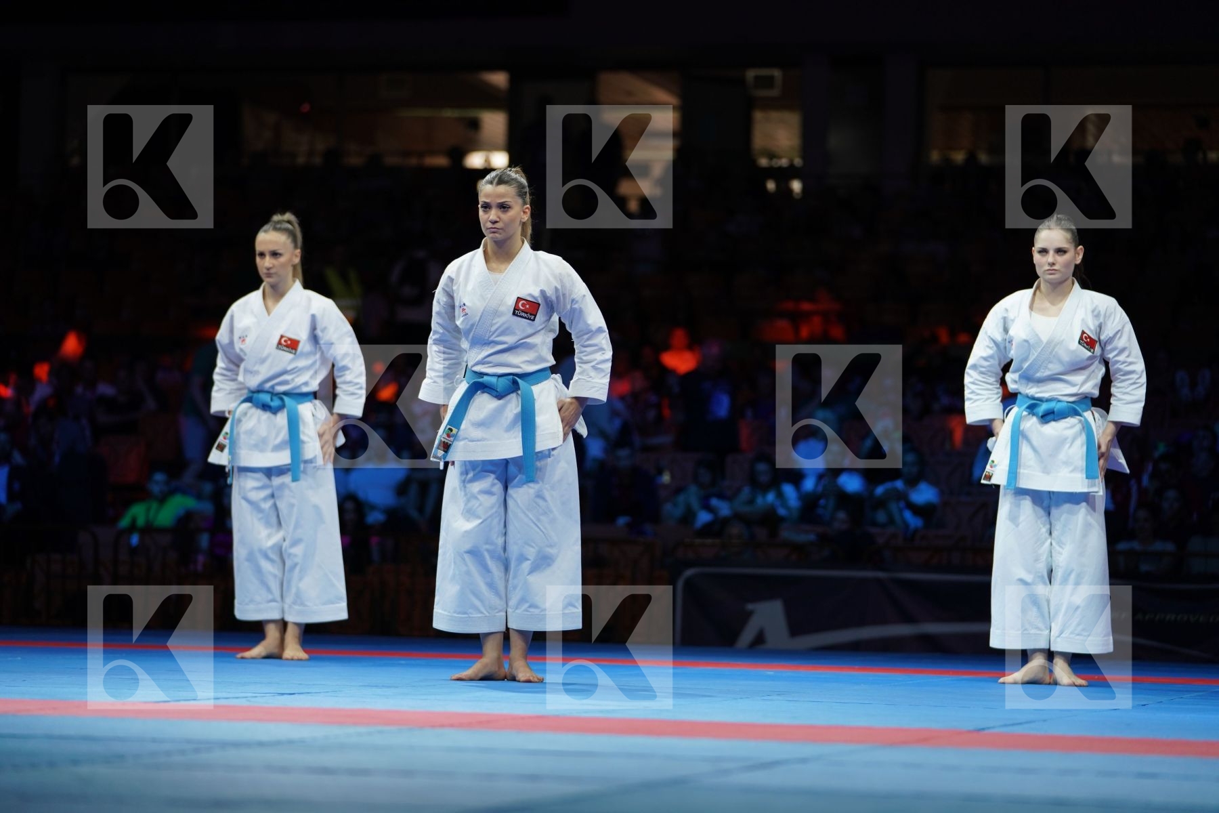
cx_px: 610
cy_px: 406
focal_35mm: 117
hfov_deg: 17.5
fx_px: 3961
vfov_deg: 11.7
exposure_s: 1/500
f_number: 2.8
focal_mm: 117
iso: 640
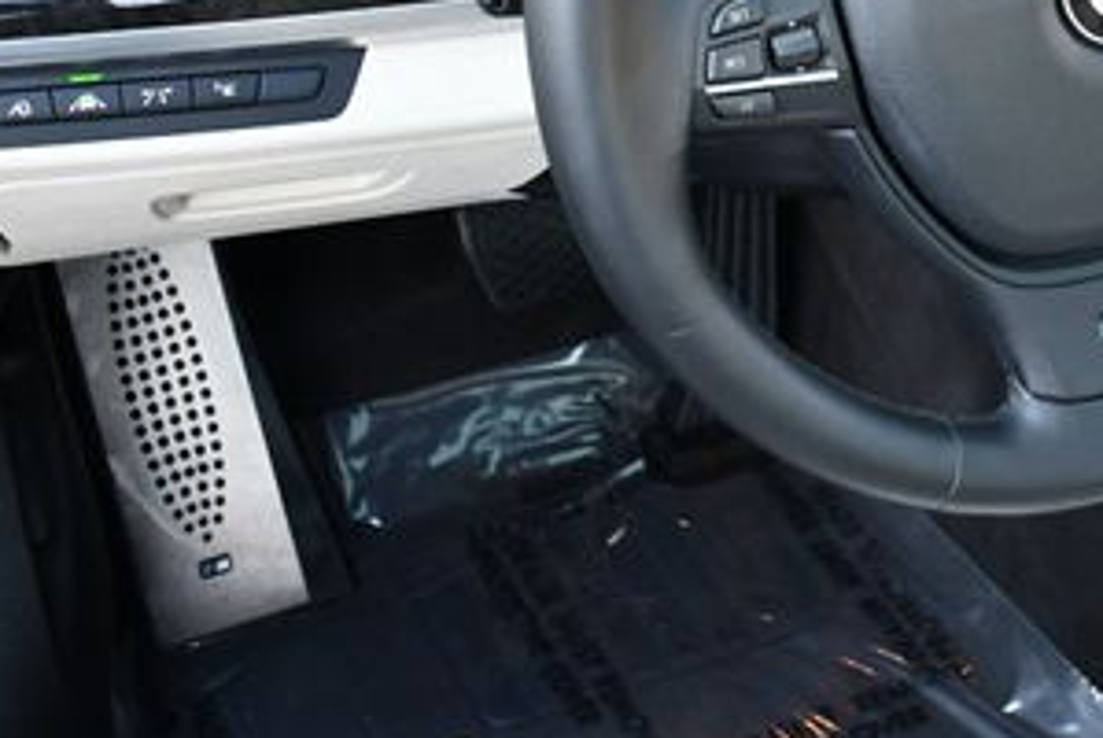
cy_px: -30
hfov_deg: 25.0
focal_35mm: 77
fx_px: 2361
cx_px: 1114
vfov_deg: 17.3
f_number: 3.5
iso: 800
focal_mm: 18
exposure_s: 1/160
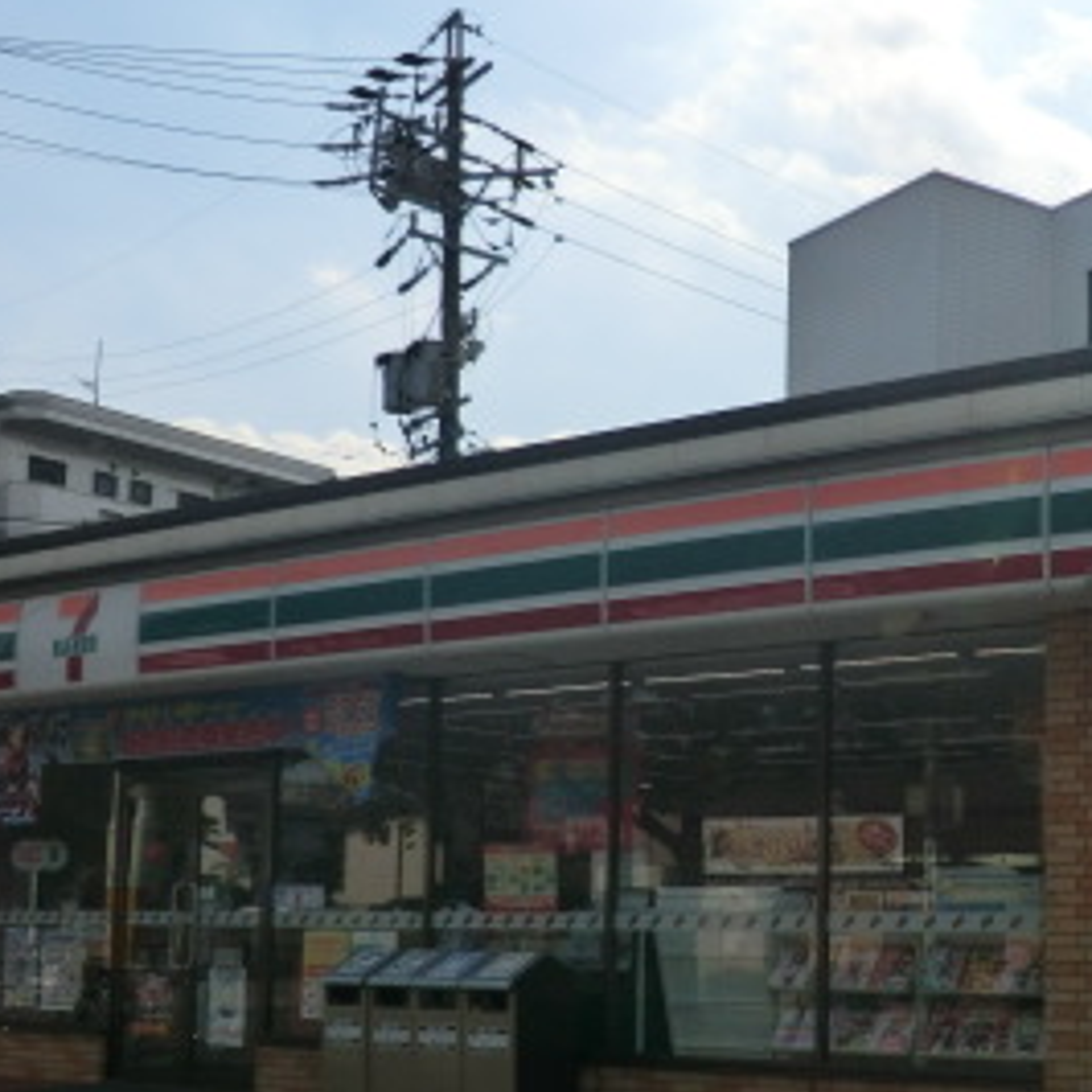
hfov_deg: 32.0
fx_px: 1820
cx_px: 961
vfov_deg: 33.1
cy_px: 731
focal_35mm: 51
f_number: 7.5
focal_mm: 4.3
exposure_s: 1/500
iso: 80
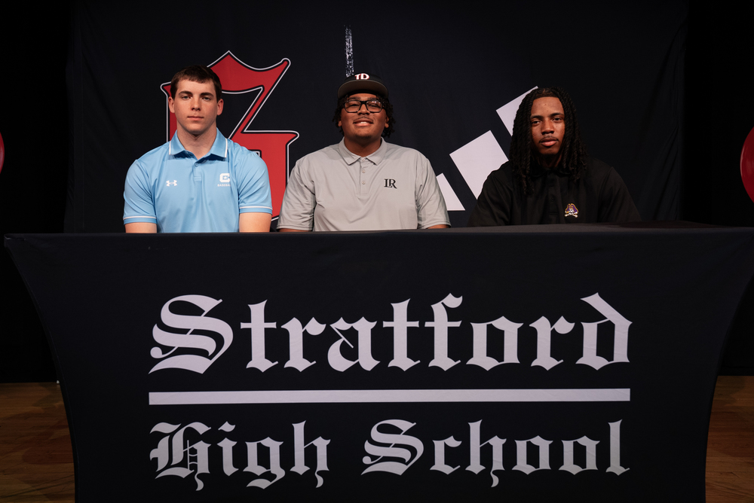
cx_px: 377
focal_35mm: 41
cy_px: 252
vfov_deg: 32.7
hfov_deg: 47.4
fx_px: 859
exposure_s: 1/125
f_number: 5.6
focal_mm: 41
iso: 800
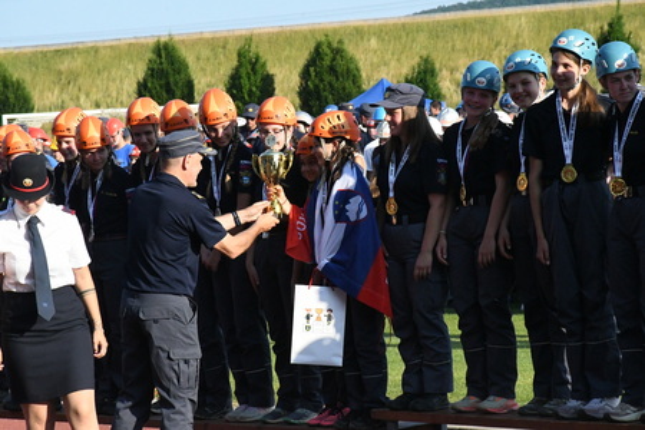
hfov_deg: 14.4
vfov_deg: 9.7
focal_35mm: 142
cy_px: 215
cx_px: 322
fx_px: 2544
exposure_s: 1/8000
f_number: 11
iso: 10000
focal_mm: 95
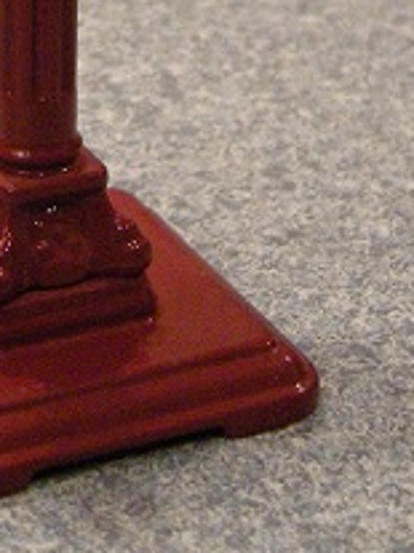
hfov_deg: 9.7
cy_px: -478
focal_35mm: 152
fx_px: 2426
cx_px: 20
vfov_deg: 11.9
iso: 400
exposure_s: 1/27.3
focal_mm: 7.5
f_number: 2.7
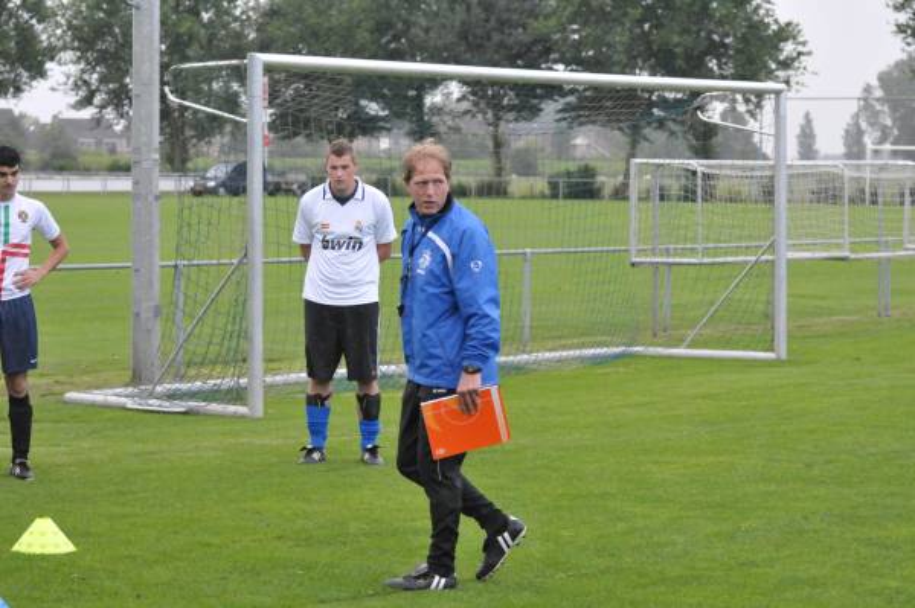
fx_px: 2666
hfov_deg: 19.5
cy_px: 304
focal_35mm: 105
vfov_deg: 13.0
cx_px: 458
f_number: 4.5
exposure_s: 1/500
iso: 3200
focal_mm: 70
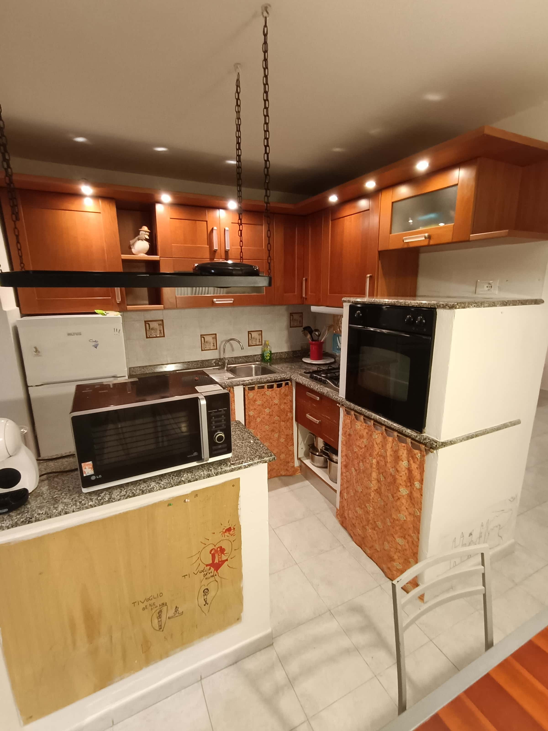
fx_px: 338
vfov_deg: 94.5
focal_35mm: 16
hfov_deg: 78.1
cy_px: 366
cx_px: 274
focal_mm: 1.68
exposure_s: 1/16.7
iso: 905
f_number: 2.2
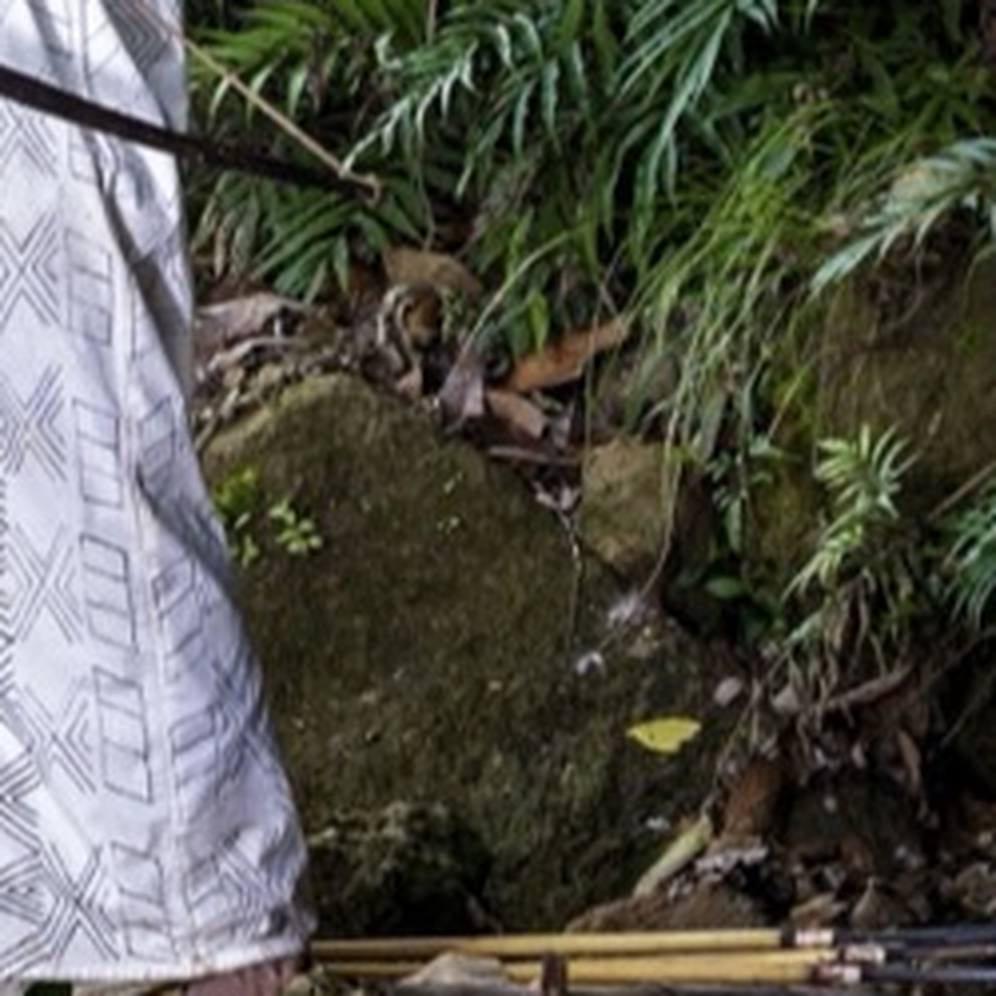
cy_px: 374
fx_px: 42970
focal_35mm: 1320
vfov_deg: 1.3
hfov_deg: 1.3
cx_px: -363
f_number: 8
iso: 200
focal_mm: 243
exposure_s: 1/200
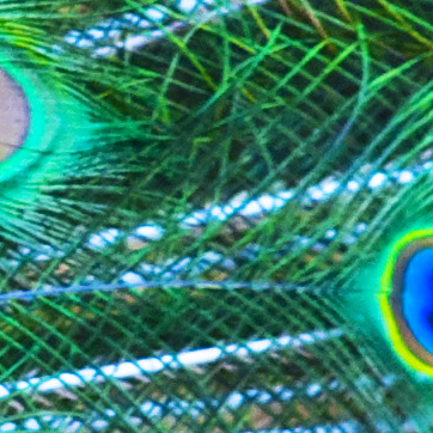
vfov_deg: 1.0
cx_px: -300
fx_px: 26104
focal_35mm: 1845
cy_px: 103
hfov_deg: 0.9
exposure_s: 1/125
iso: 400
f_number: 5.6
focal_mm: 135
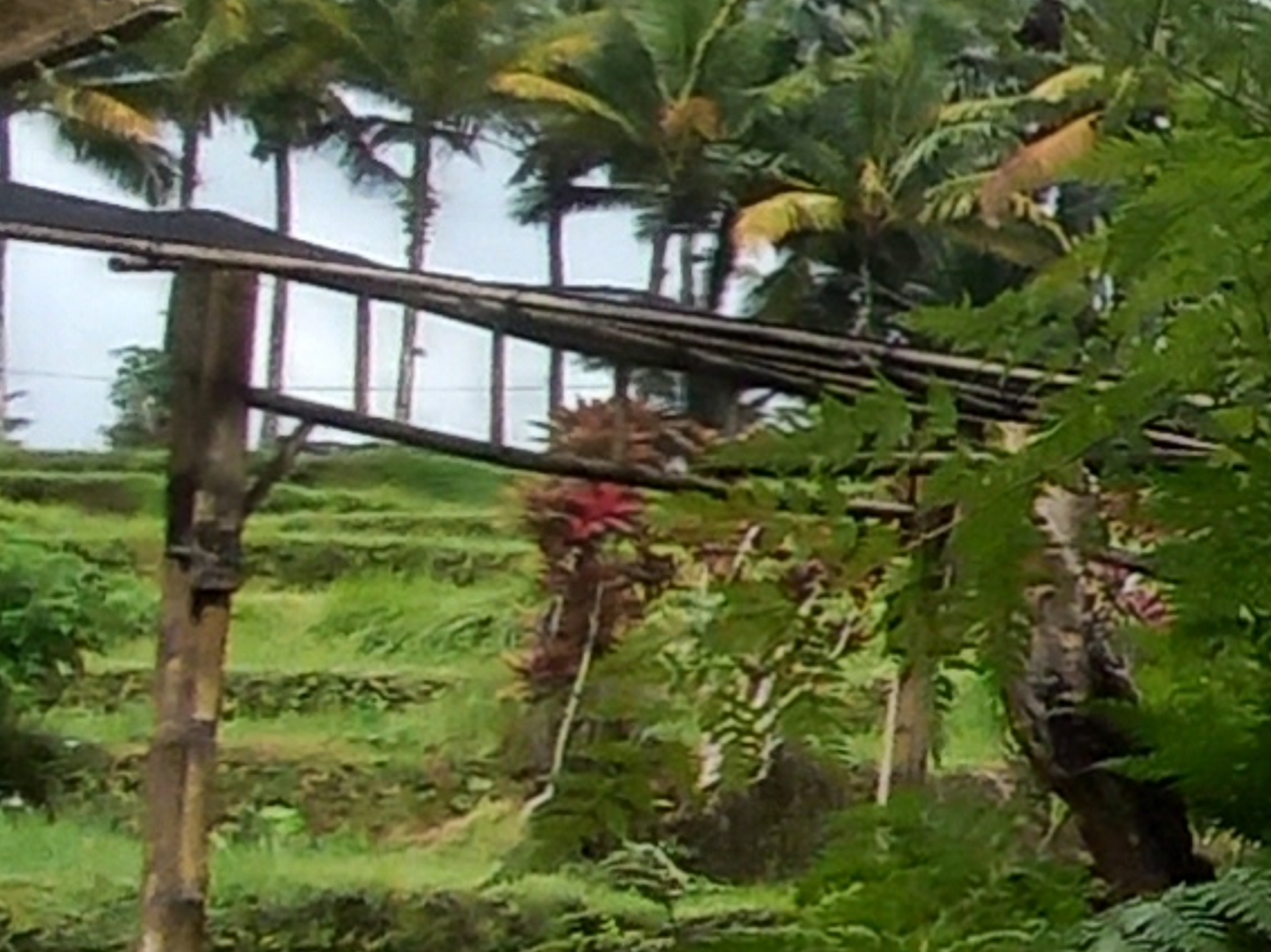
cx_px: 3478
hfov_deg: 12.9
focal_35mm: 75
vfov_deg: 19.6
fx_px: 2753
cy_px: 474
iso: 40
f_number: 2.2
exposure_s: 1/1736
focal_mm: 1.42
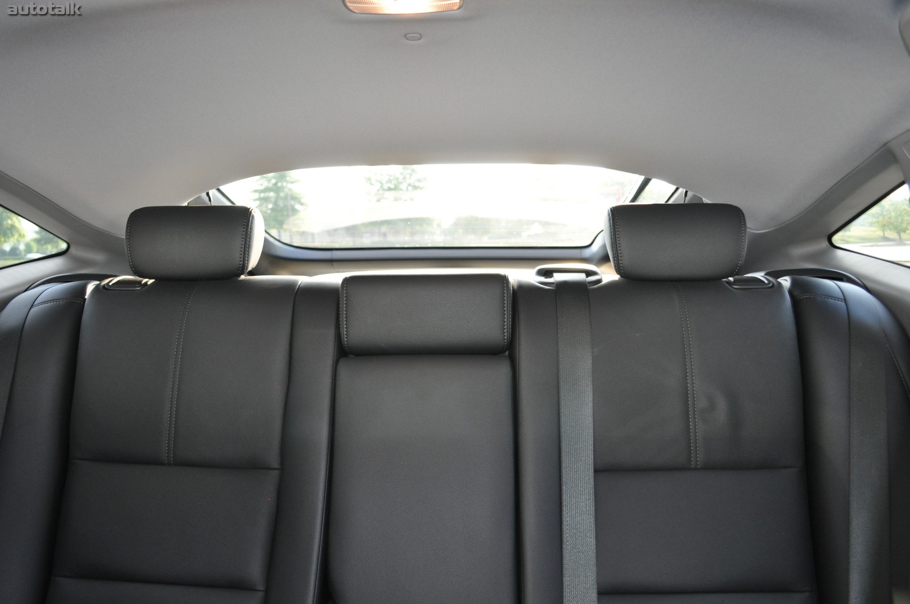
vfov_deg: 43.5
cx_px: 455
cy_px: 302
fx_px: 757
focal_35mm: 30
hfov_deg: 62.0
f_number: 3.8
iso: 800
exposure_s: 1/80
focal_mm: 20
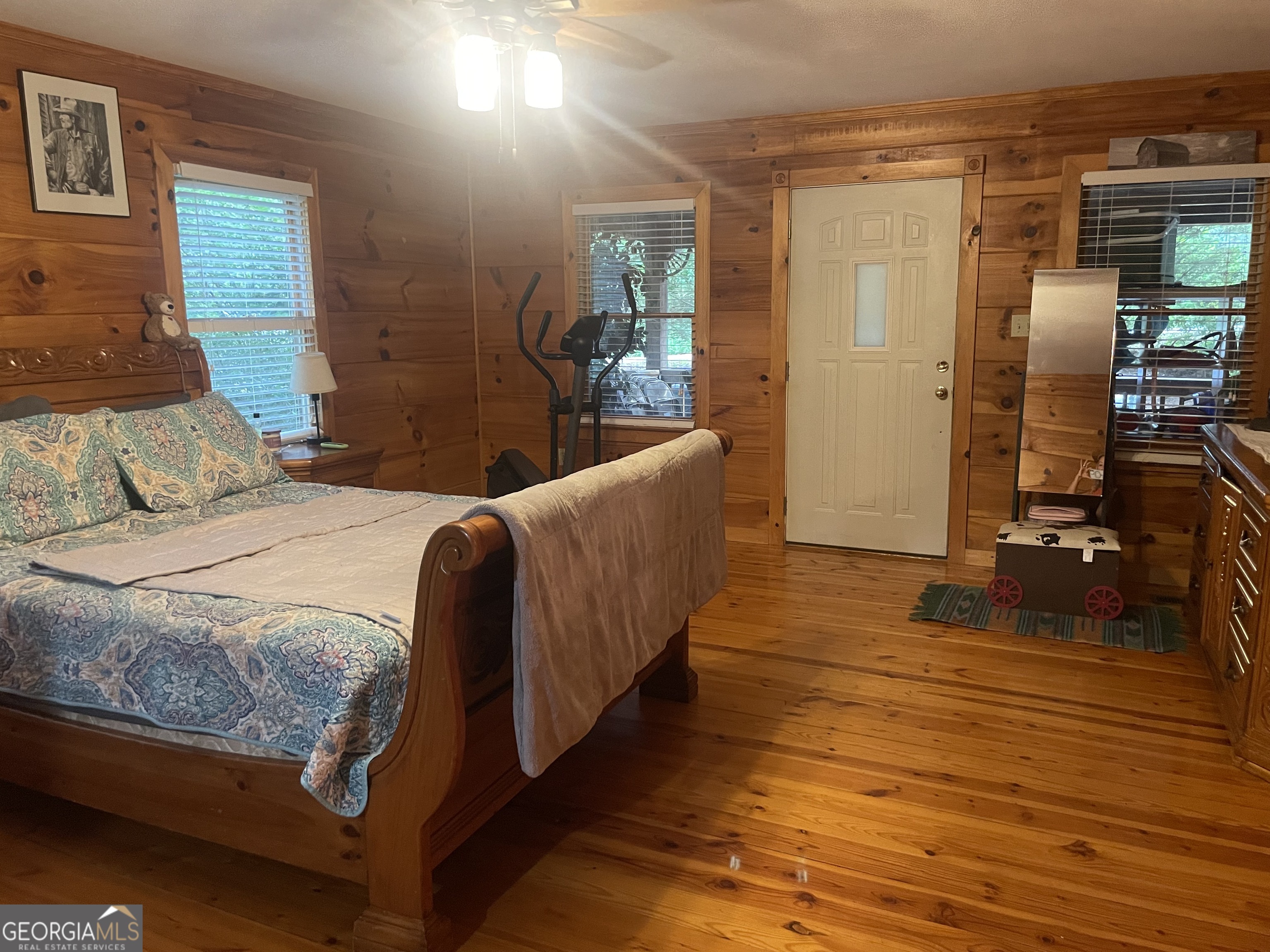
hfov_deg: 67.3
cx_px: 635
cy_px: 476
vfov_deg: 53.1
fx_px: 954
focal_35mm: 26
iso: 500
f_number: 1.6
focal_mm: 4.2
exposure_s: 1/30
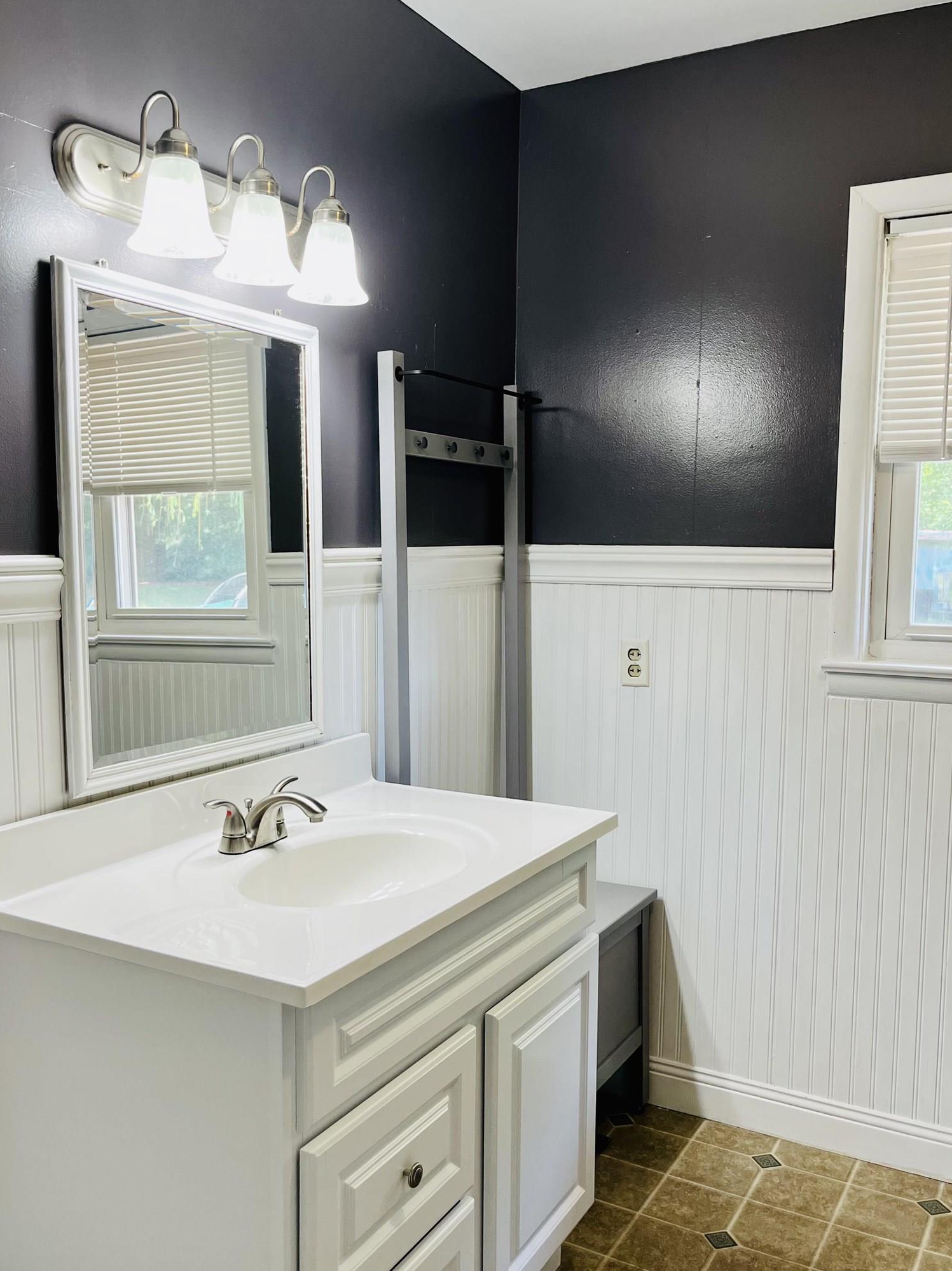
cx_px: 439
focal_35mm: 30
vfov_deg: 60.0
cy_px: 650
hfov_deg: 46.7
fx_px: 1100
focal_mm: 5.1
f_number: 1.6
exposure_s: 1/120
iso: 100
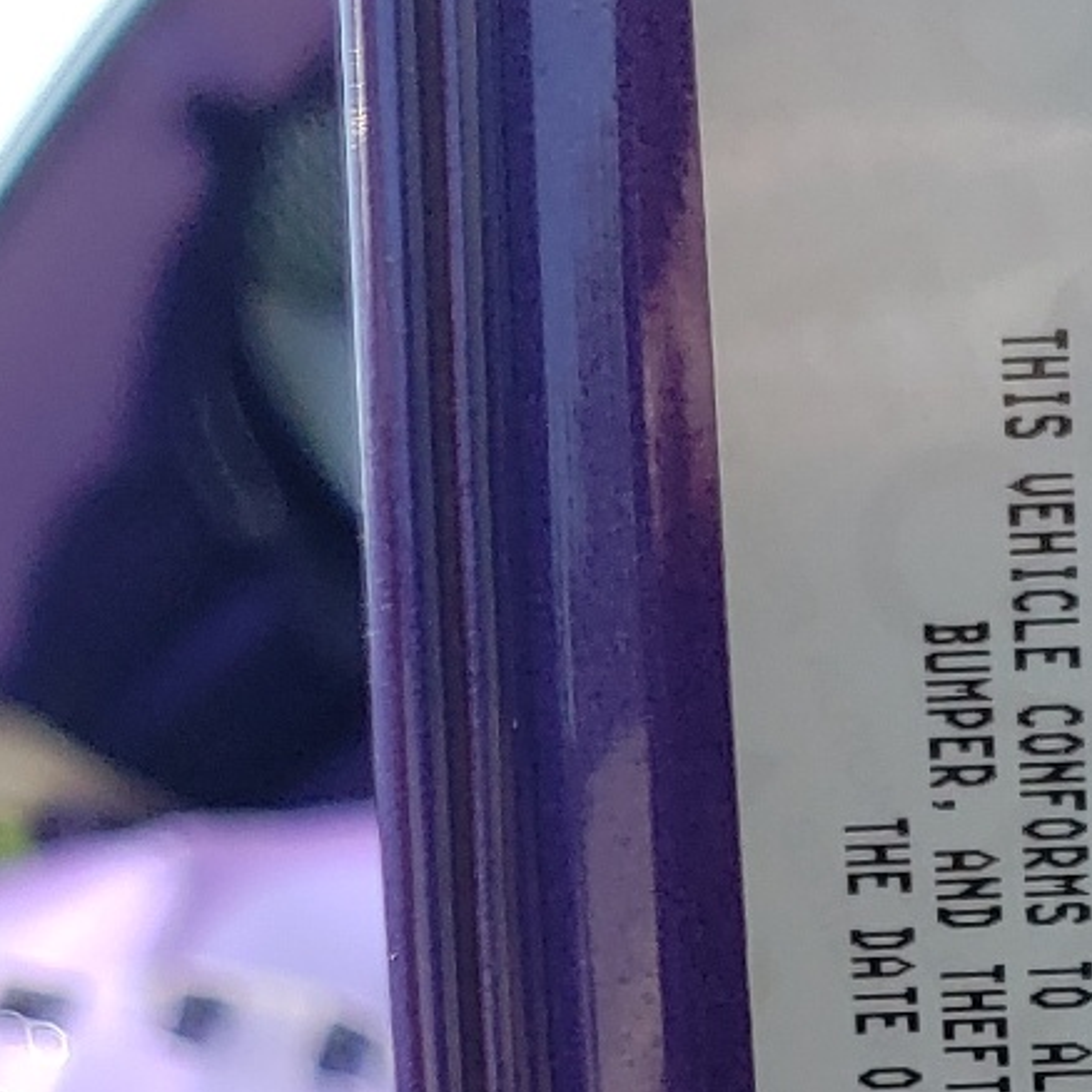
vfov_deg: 13.2
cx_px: 1192
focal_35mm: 112
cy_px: 2253
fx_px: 3997
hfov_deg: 15.2
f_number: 1.5
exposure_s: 1/1000
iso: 50
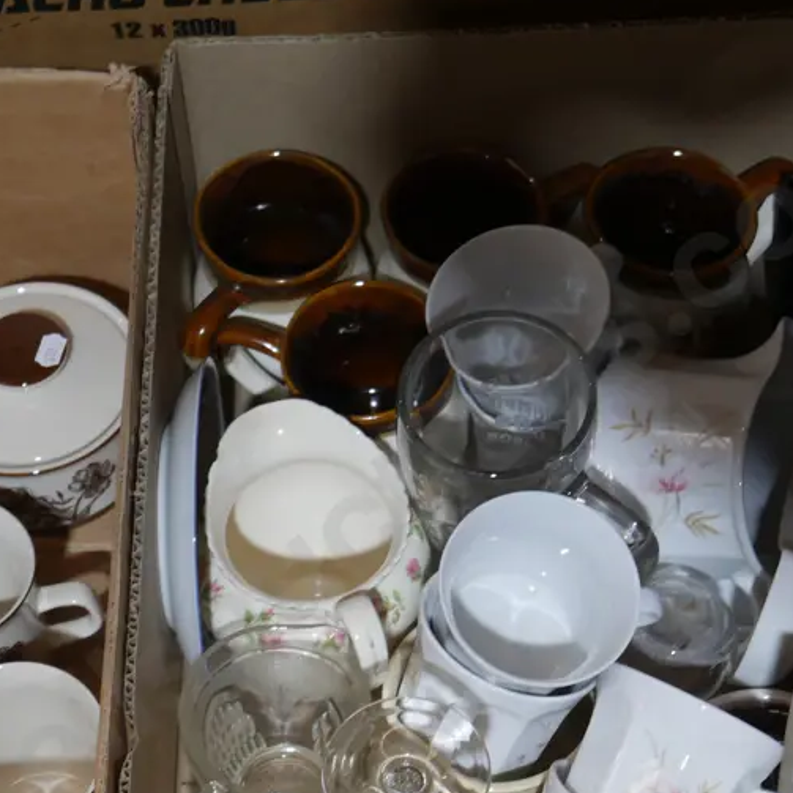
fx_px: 2333
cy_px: 571
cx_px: 306
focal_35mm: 90
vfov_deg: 19.2
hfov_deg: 19.3
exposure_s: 1/60
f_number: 5.3
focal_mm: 25
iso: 640
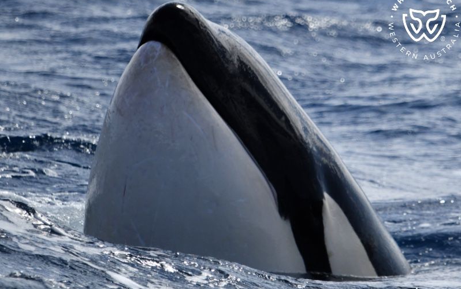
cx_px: 230
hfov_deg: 3.4
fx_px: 7703
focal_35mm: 613
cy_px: 139
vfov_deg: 2.1
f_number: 6.3
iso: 1000
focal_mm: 600
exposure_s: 1/8000
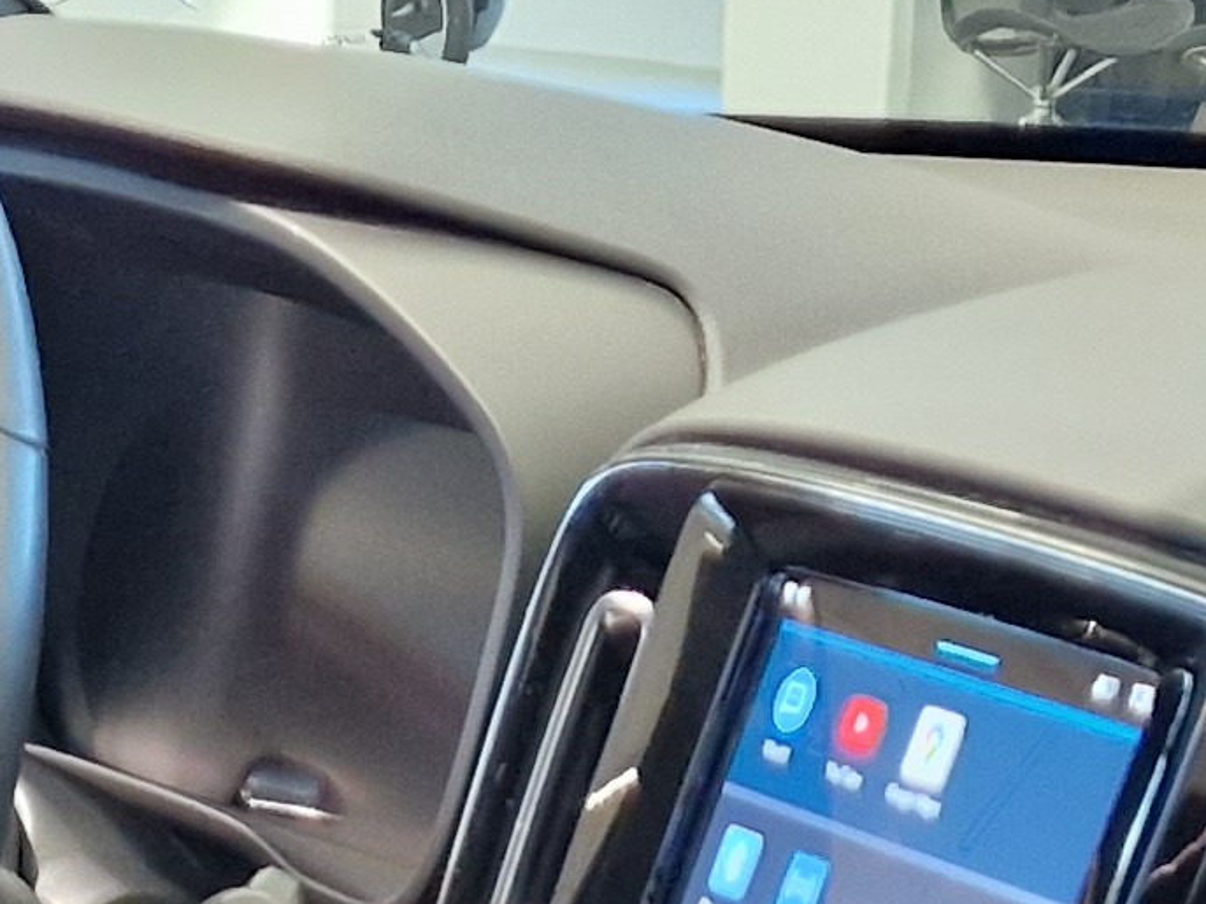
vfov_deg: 9.3
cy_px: 2528
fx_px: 4668
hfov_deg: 14.6
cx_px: 197
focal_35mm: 134
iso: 500
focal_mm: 5.4
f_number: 1.8
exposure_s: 1/100
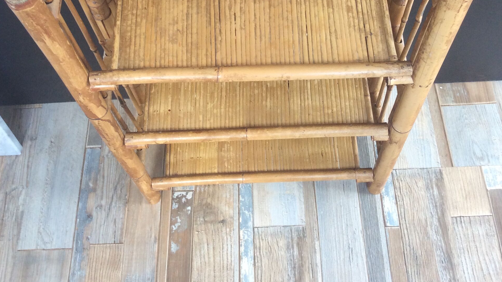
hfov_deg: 43.7
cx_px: 252
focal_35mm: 47
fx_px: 626
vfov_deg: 24.6
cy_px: 22
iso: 50
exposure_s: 1/25
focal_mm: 3.3
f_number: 2.4
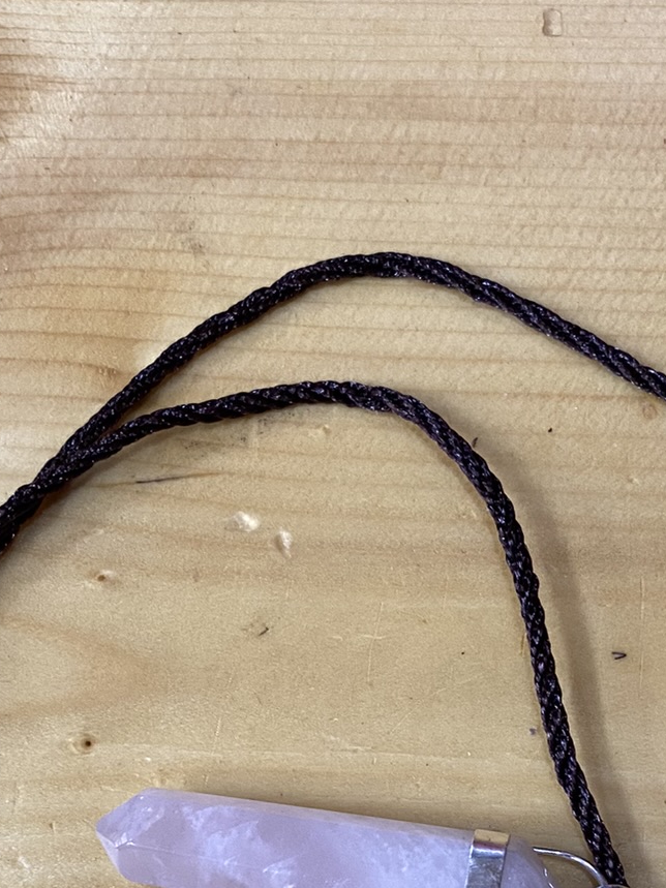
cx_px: 382
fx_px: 1591
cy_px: 823
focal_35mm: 62
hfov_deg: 23.6
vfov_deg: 29.7
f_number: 1.8
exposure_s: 1/60
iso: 160
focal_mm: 4.25
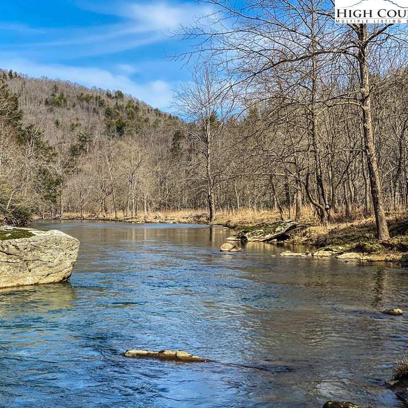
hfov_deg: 27.7
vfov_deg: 27.7
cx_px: 169
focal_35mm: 62
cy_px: 203
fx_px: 827
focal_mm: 6
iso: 20
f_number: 2
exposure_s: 1/1199
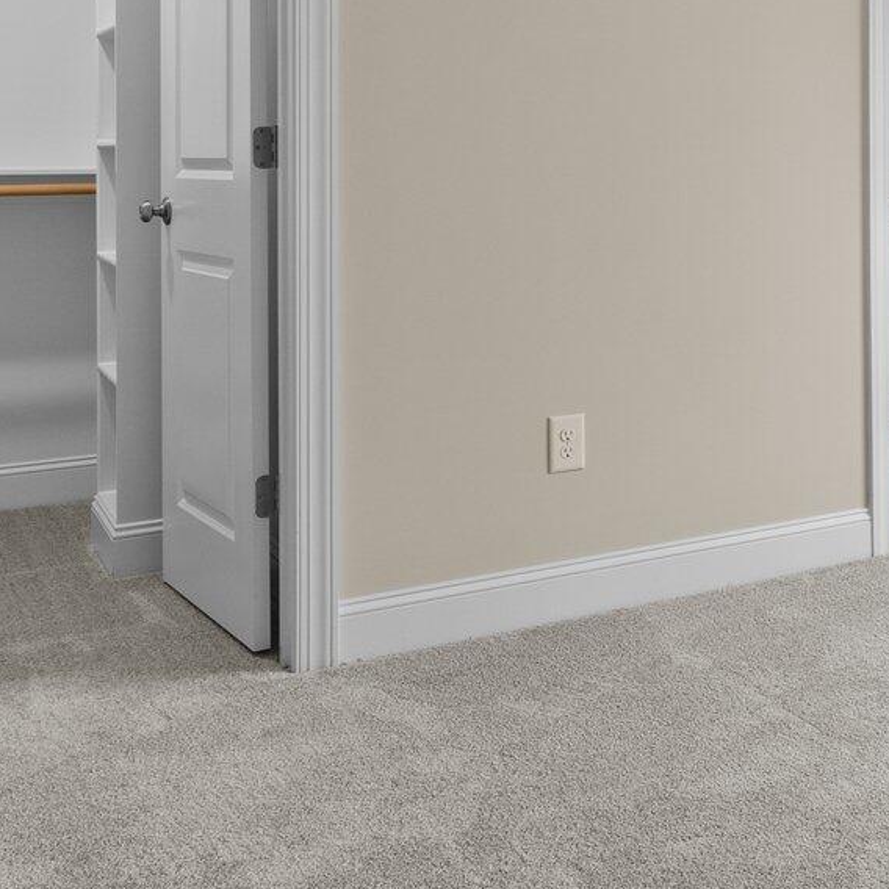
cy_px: 157
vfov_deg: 33.5
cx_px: 925
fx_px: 1424
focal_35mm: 49
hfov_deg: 31.6
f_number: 8
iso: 400
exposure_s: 1/4
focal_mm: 16
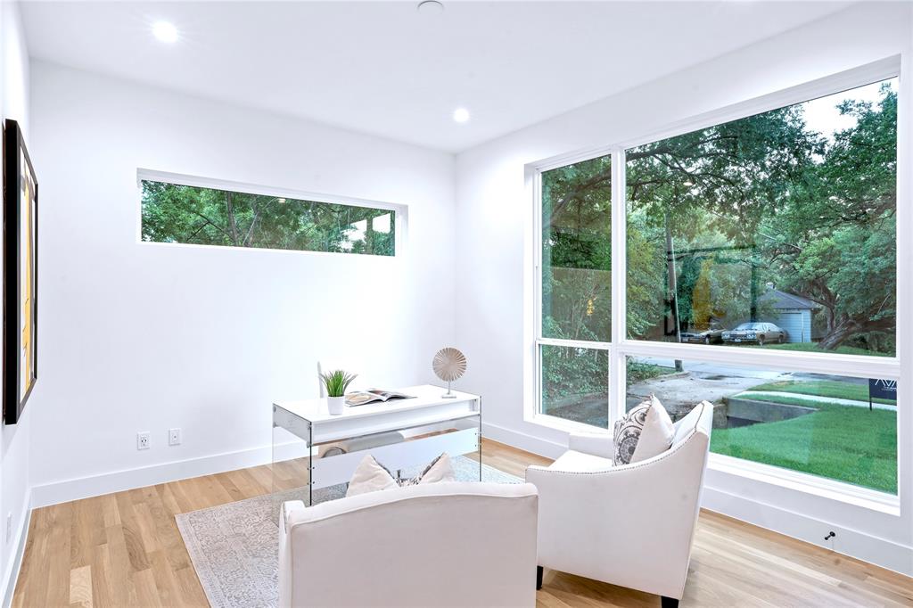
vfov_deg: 61.9
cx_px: 456
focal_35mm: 20
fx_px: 507
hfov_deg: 84.0
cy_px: 304
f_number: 11
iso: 100
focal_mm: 20
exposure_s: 2
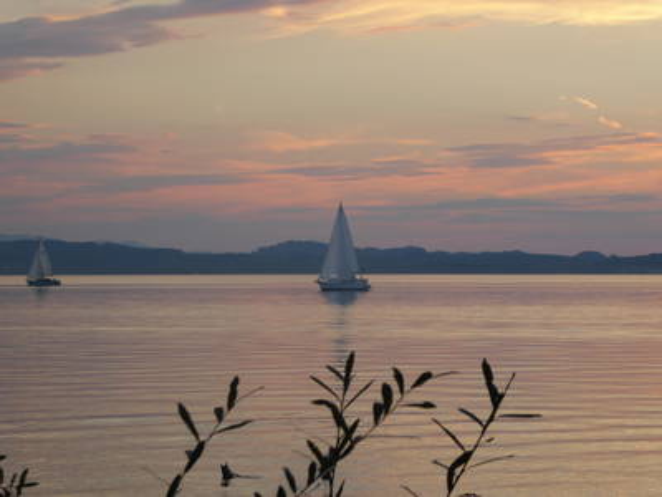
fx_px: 2639
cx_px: 331
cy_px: 248
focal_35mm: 138
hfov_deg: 14.3
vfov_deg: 10.7
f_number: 5.2
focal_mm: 22.3
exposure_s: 1/60
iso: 100
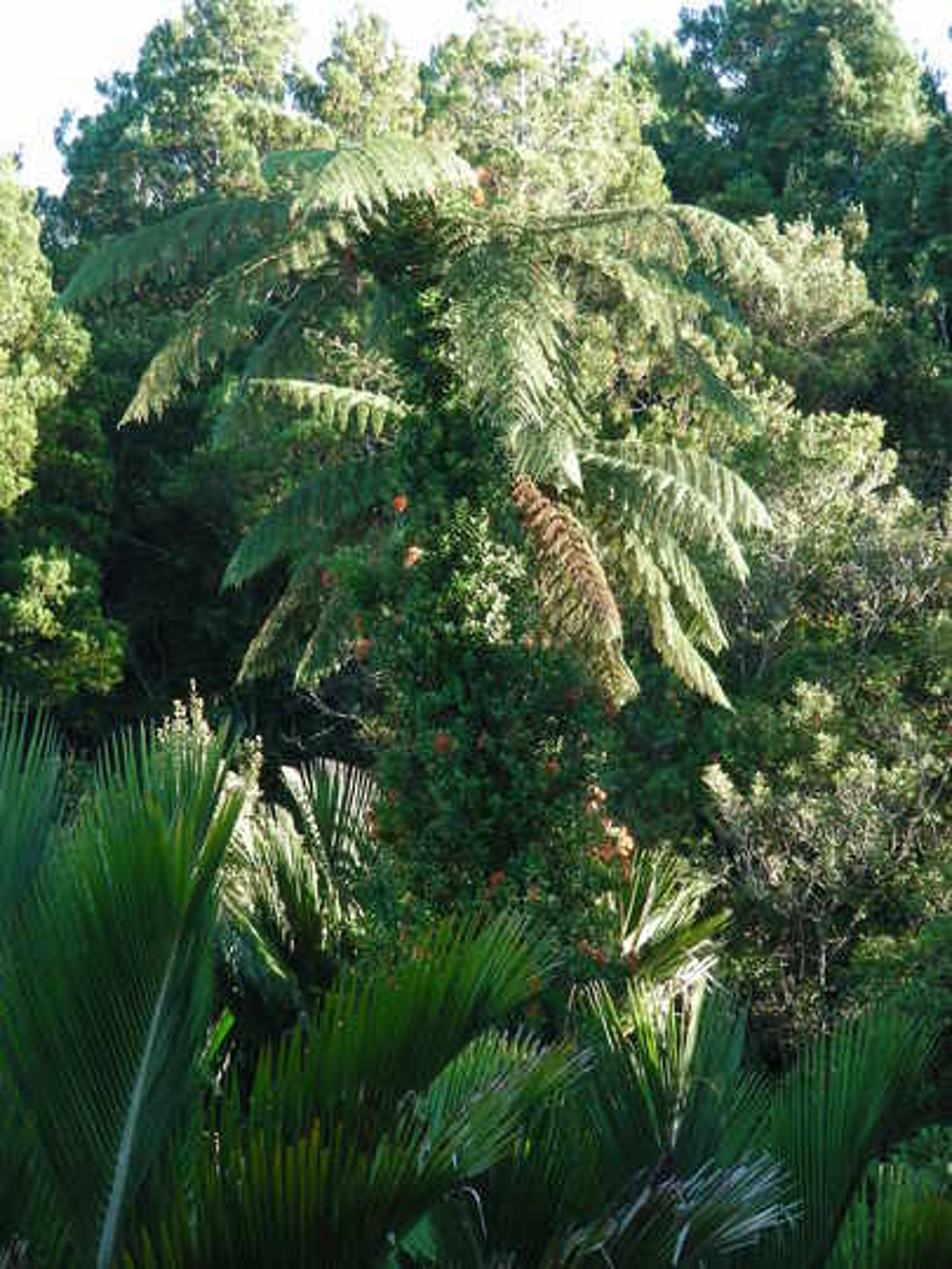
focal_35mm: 172
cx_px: 476
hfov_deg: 8.6
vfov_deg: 11.5
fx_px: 6307
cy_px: 634
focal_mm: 28.7
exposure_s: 1/125
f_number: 3.5
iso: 152
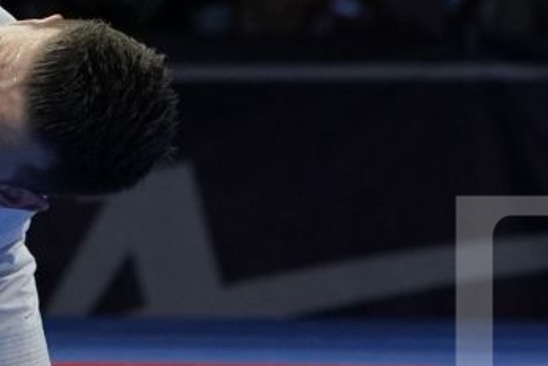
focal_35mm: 839
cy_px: -221
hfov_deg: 2.5
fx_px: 12770
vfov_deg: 1.6
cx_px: -465
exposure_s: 1/500
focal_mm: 162
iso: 2000
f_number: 5
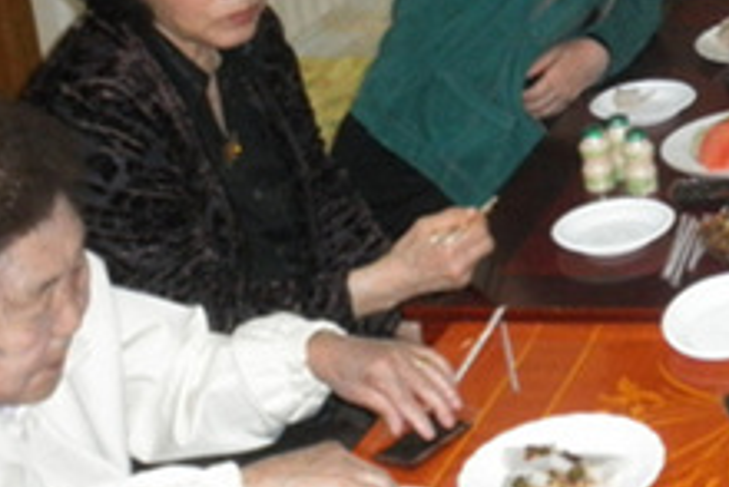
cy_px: -176
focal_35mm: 106
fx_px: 2148
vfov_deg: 12.5
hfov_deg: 18.3
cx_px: 868
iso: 320
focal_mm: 6.1
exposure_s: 1/60
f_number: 3.2
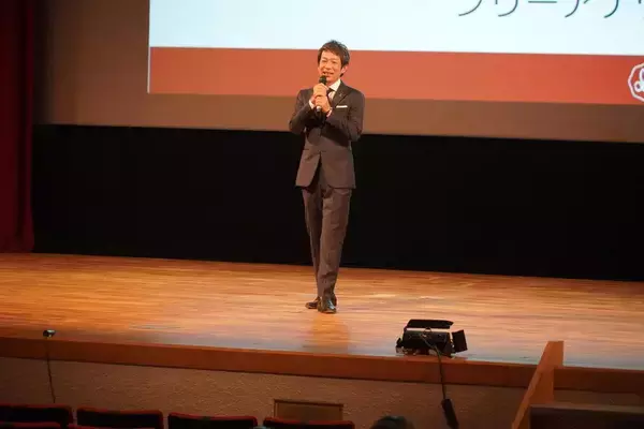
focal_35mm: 202
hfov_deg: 10.2
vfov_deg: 6.8
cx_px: 322
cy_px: 214
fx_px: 3622
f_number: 5.6
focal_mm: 135
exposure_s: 1/80
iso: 6400
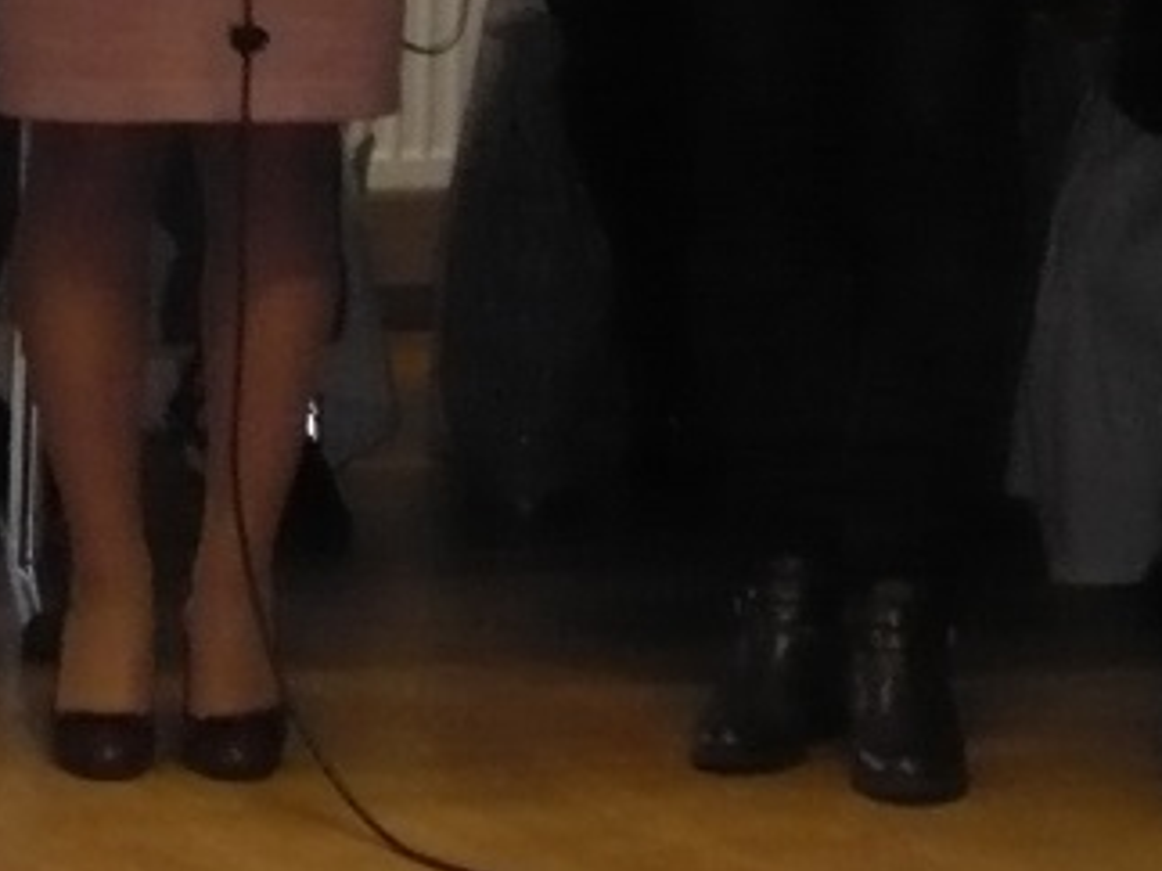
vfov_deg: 4.6
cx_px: 986
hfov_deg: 6.2
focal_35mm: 320
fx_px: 10738
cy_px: -238
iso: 320
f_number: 4.5
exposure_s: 1/30
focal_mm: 14.3
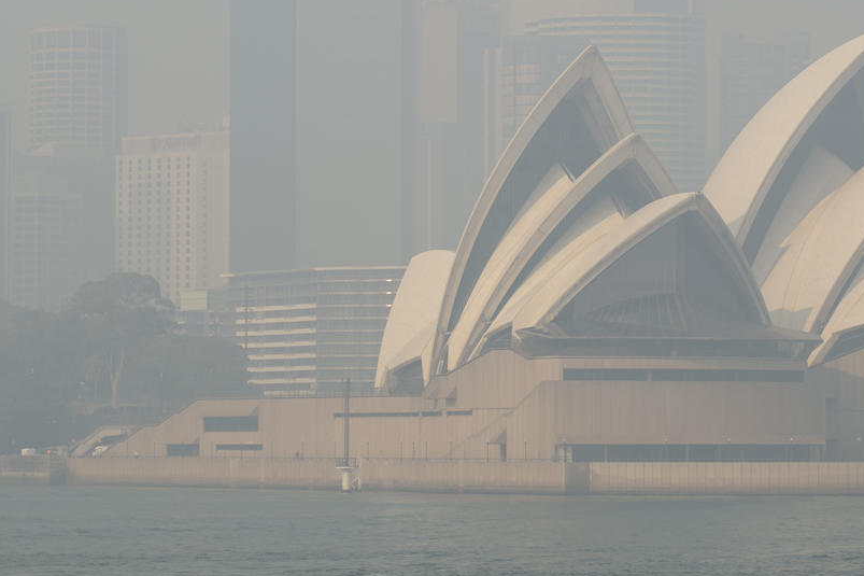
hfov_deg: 13.1
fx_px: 3767
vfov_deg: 8.7
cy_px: 149
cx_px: 576
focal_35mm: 157
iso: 100
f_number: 5.6
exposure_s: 1/800
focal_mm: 70
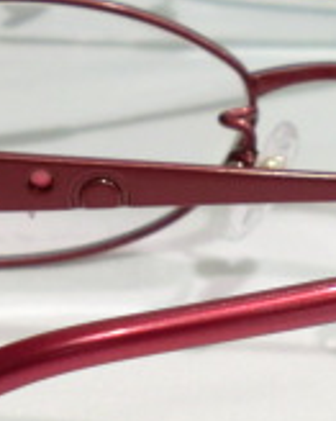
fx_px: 1518
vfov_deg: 15.7
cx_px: 205
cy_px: 87
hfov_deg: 12.6
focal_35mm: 122
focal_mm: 5.8
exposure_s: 1/60
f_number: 3.5
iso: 160
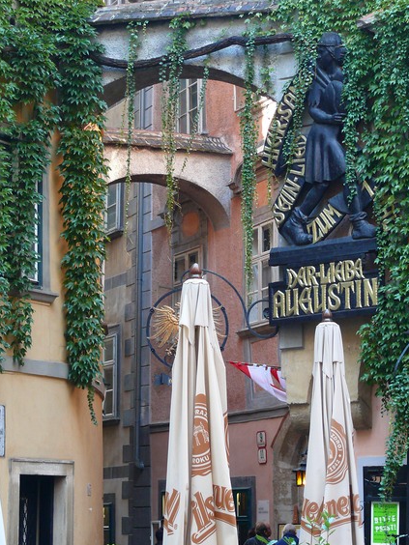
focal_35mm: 101
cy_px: 289
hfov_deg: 14.6
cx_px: 238
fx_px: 1591
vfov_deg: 19.4
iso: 200
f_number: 3.2
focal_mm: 16.1
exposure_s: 1/20
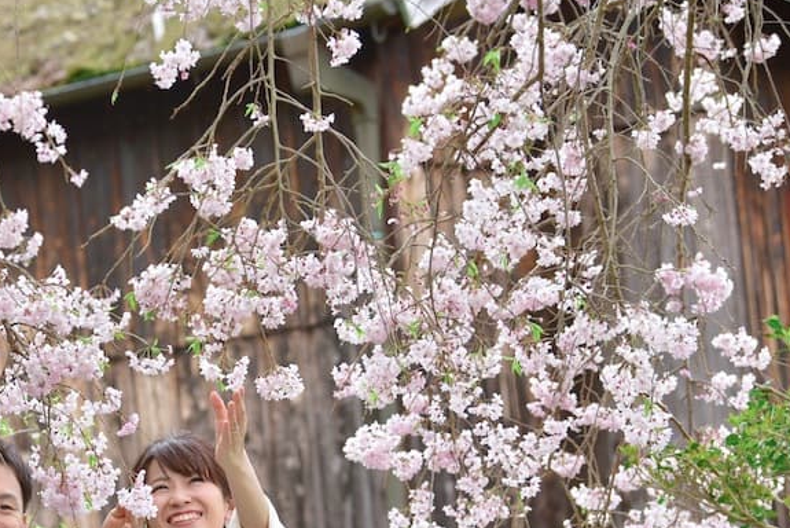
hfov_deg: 12.8
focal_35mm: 160
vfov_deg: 8.6
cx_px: 131
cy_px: 397
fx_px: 3513
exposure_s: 1/1000
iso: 1000
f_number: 4
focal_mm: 92
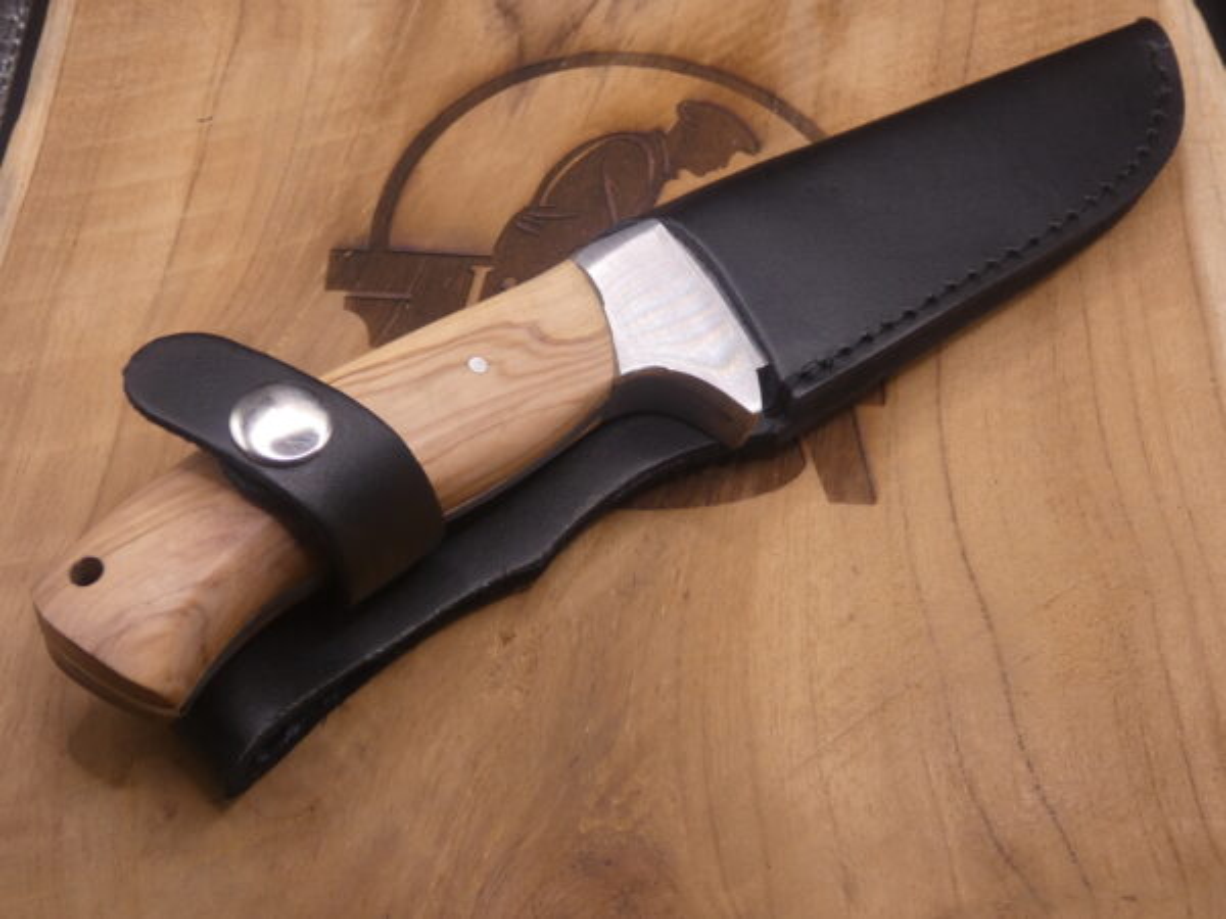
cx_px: 613
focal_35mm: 41
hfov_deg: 45.8
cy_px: 460
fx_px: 1452
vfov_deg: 35.1
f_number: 3.6
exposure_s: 1/80
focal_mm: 7.3
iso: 160
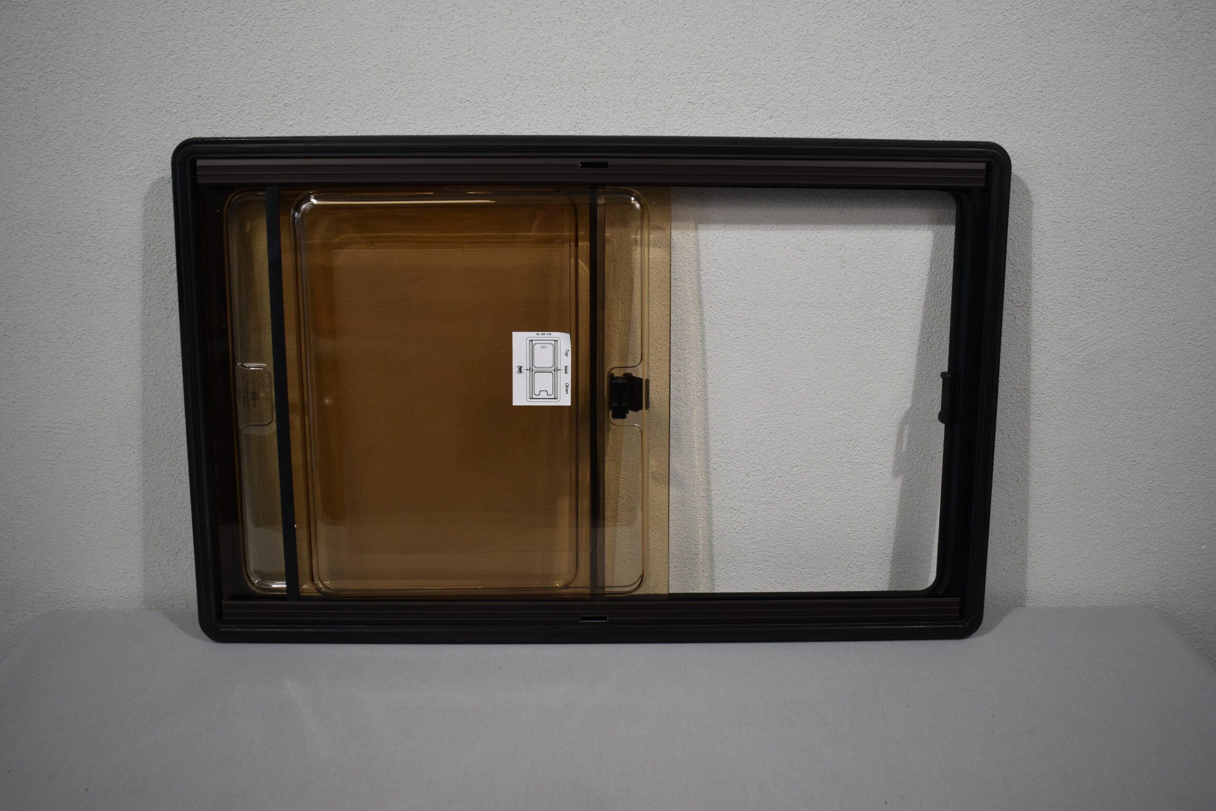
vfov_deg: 36.9
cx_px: 608
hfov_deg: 53.1
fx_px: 1216
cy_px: 406
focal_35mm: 36
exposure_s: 1/250
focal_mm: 24
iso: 400
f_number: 3.8
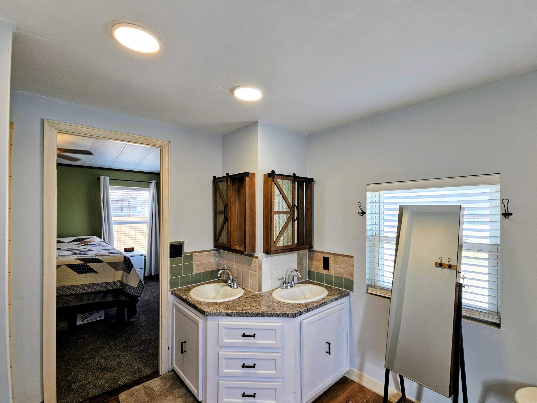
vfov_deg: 81.7
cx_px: 290
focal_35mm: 15
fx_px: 233
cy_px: 210
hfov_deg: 98.0
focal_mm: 2.2
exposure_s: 1/60
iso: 50
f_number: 2.2
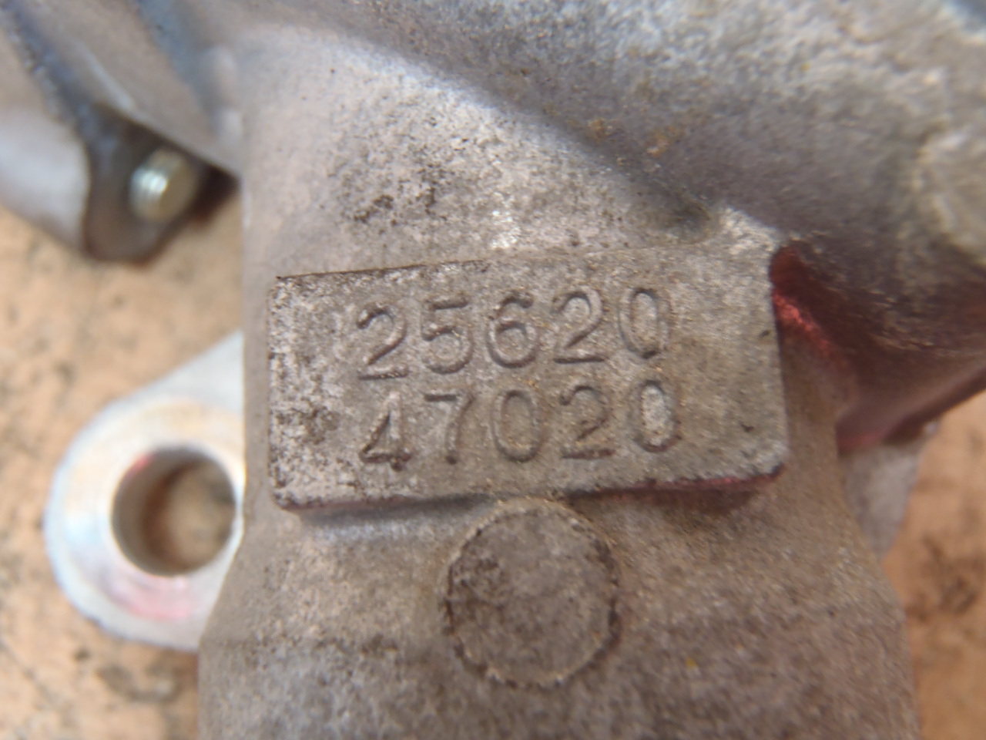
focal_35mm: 37
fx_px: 1054
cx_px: 493
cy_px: 370
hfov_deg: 50.1
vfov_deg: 38.7
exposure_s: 1/4
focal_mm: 6.64
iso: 200
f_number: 4.7
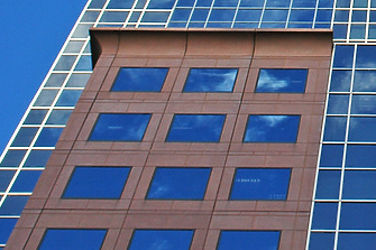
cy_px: -64
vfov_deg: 10.4
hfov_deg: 15.4
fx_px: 1347
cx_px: 429
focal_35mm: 129
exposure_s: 1/320
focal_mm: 32
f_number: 9
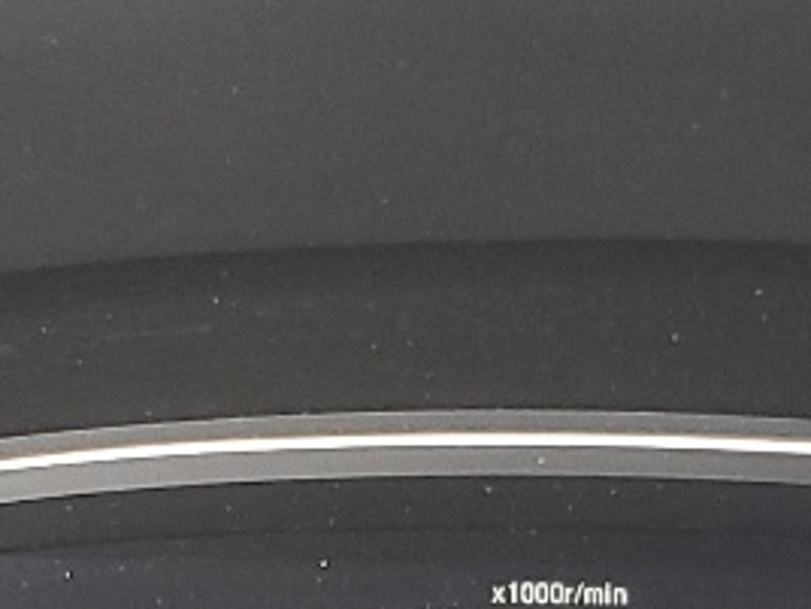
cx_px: 563
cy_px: 824
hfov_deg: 12.7
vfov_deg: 9.4
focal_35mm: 155
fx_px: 3631
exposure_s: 1/60.2
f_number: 1.5
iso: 84
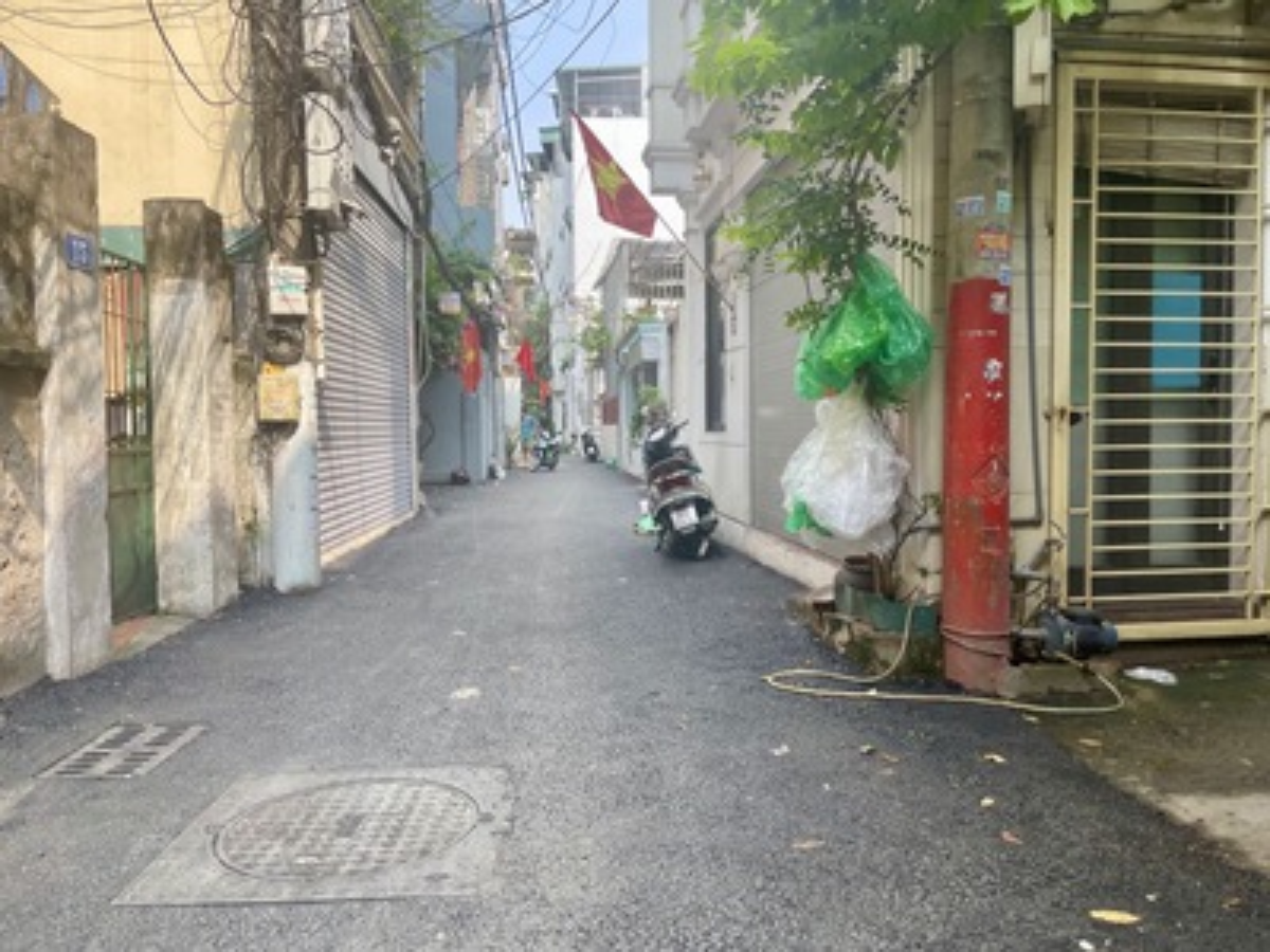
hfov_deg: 67.3
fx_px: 954
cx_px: 635
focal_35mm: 26
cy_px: 476
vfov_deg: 53.1
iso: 32
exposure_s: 1/450
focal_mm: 4.2
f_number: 1.6
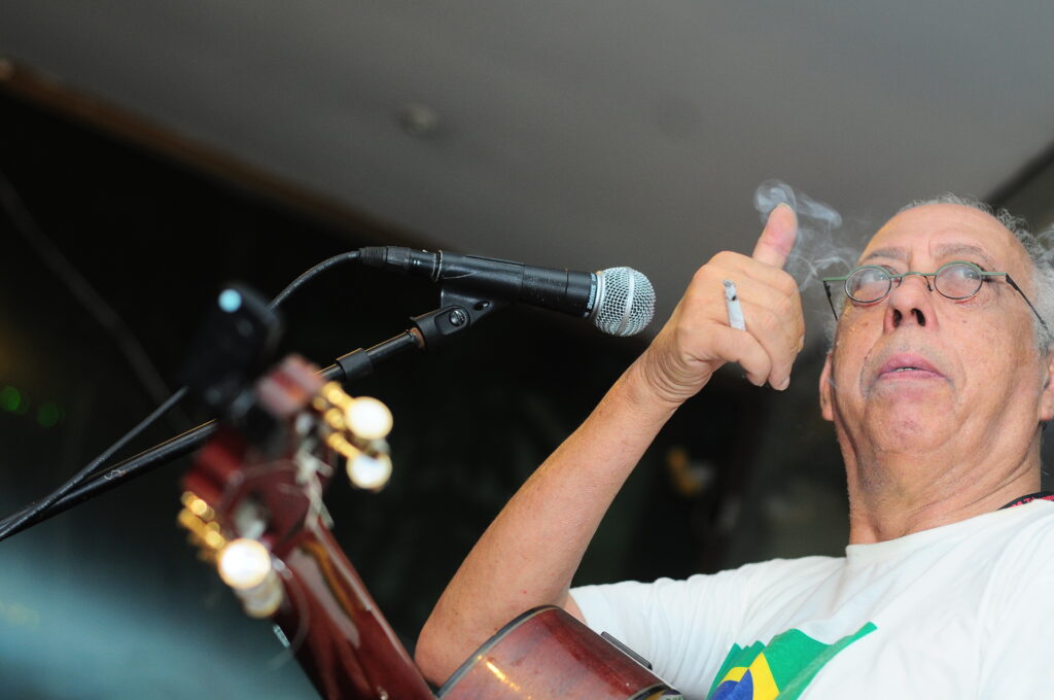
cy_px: 350
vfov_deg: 18.1
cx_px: 527
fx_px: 2193
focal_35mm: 75
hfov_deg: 27.0
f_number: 2.8
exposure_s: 1/160
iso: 400
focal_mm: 50
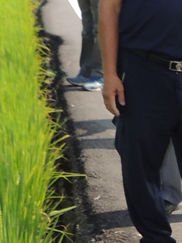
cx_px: 353
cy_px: 373
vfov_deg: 13.0
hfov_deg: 9.7
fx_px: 1003
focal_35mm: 143
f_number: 3
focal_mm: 4.3
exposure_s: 1/640
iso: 100
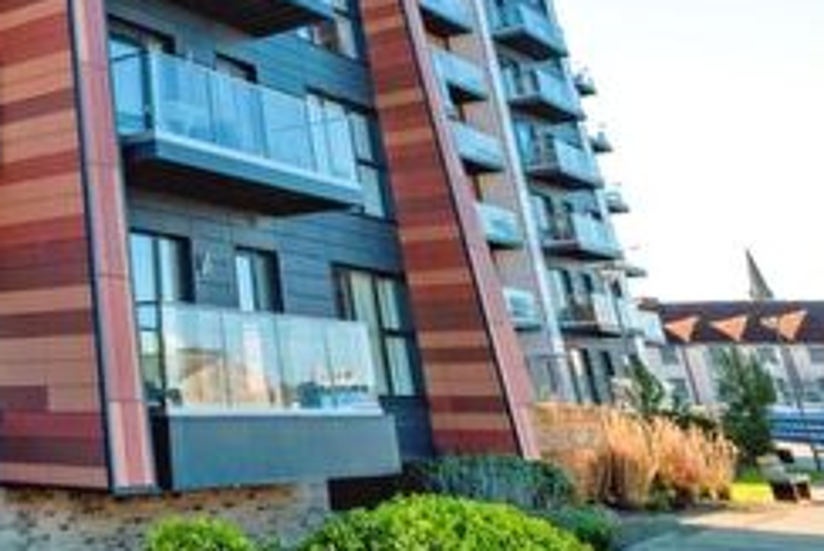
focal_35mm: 43
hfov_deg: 39.8
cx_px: -7
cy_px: -161
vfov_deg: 26.6
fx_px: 985
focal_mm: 10
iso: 200
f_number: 6.3
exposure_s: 1/1000
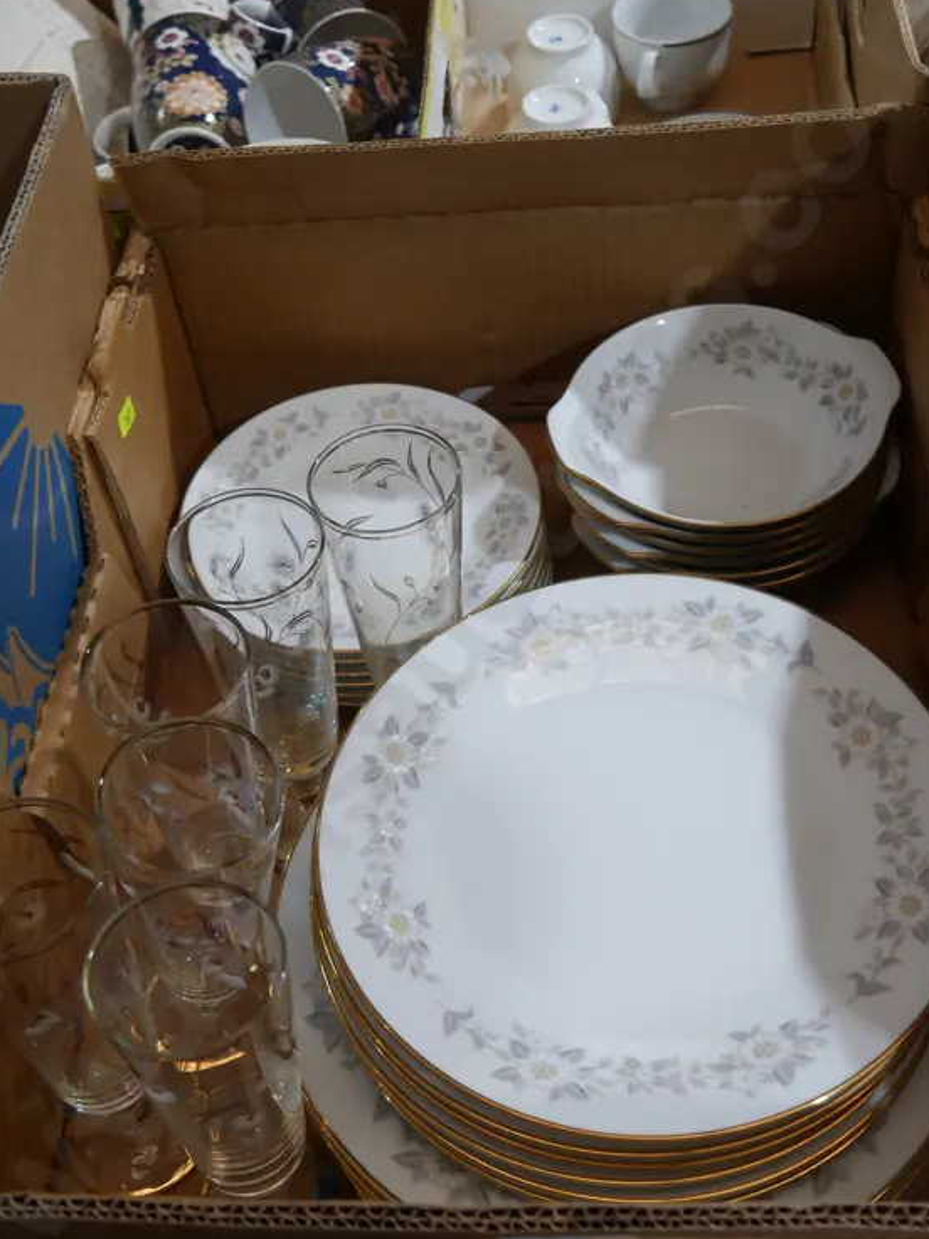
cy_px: 640
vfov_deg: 47.9
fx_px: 1396
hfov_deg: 36.8
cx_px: 455
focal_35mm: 39
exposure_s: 1/60
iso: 320
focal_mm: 14
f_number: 3.5
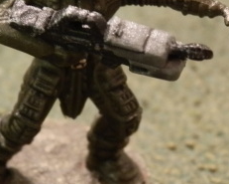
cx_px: 103
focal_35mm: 138
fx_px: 936
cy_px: 72
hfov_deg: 14.0
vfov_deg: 11.2
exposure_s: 1/8
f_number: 3.7
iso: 400
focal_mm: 10.99
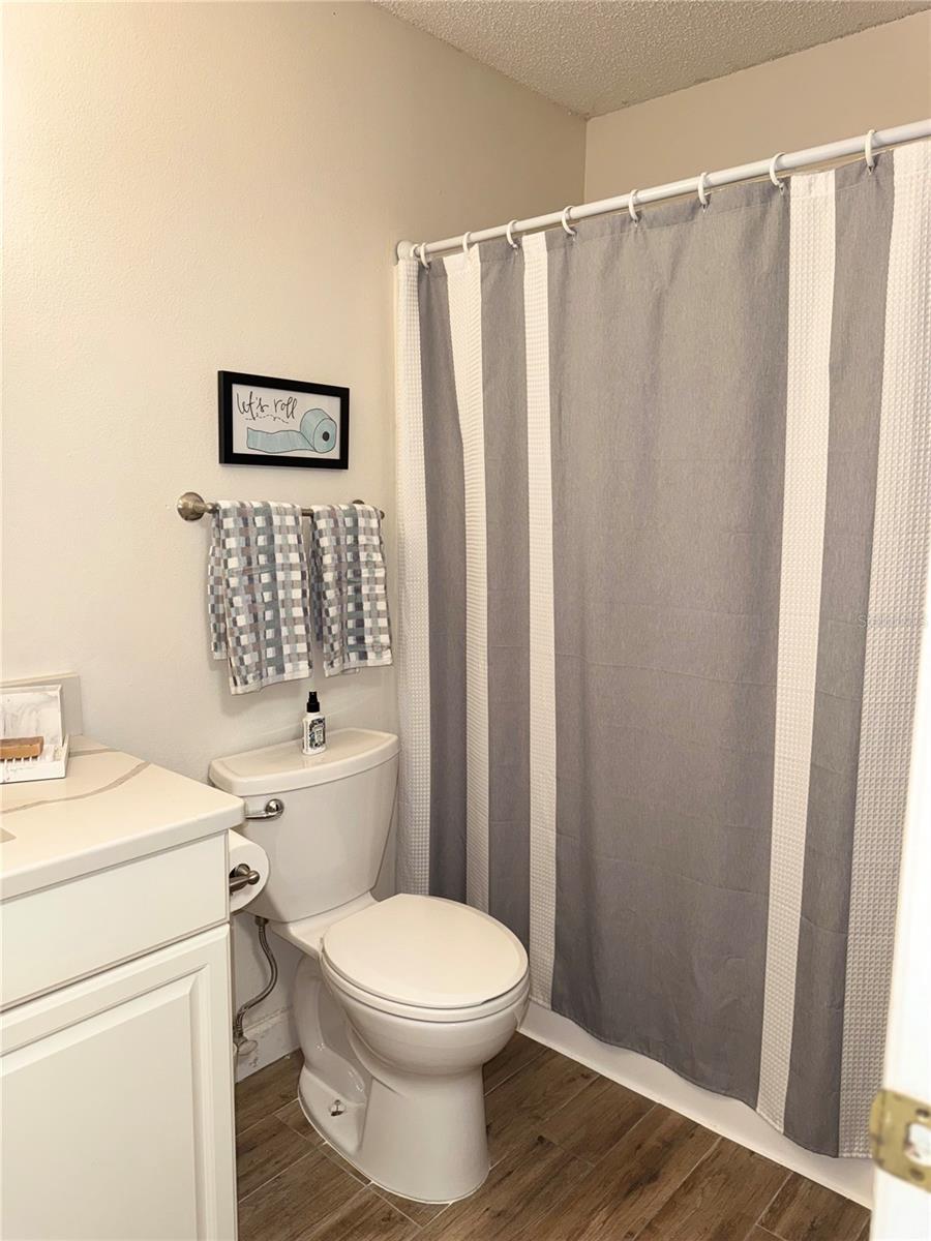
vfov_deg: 71.6
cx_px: 466
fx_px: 861
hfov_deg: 56.8
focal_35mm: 24
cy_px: 620
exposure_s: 1/60
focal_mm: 6.76
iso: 100
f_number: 1.78
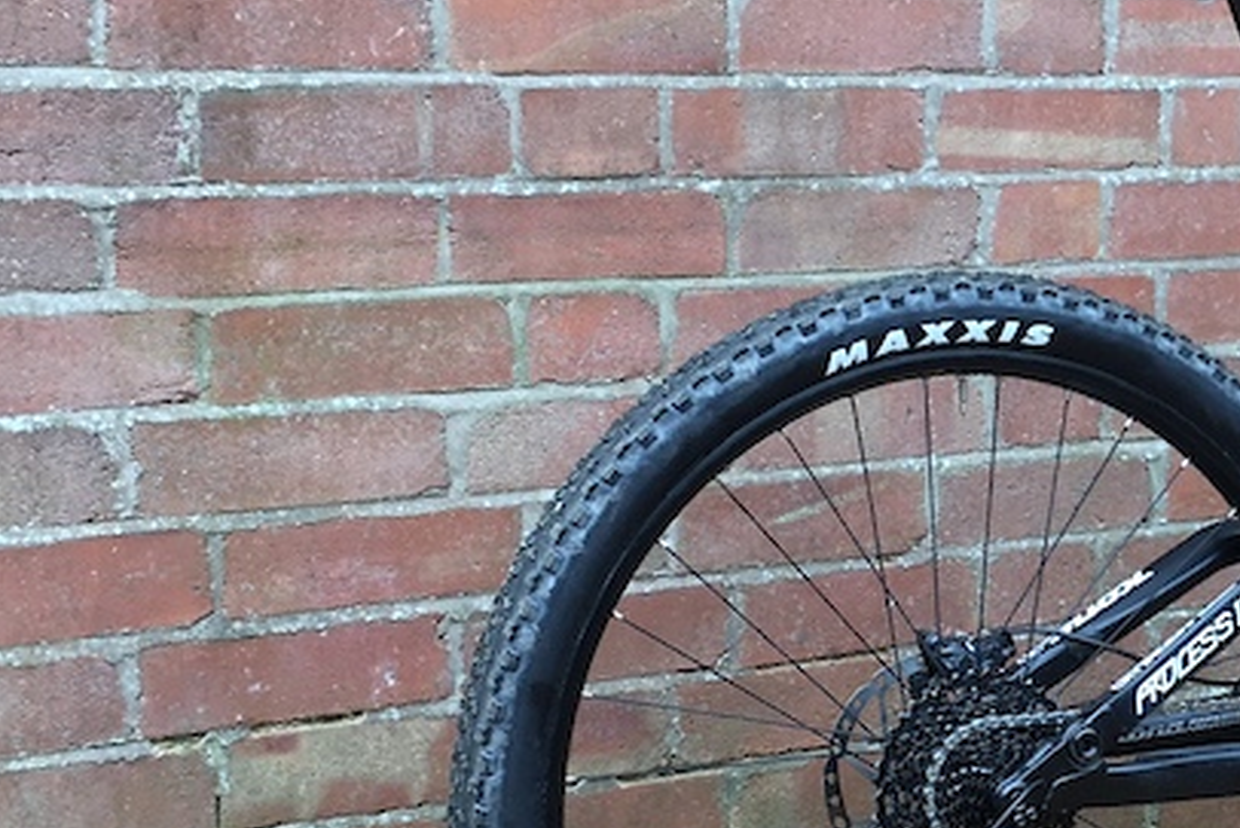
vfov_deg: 18.0
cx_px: 1197
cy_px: 437
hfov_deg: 25.5
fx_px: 2619
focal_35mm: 76
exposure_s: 1/100
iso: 32
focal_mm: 4.15
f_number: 2.2
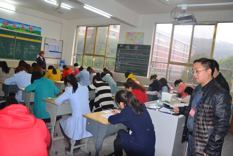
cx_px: 116
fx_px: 175
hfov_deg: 67.4
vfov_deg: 47.9
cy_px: 78
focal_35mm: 27
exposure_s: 1/60
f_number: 3.5
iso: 800
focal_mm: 18
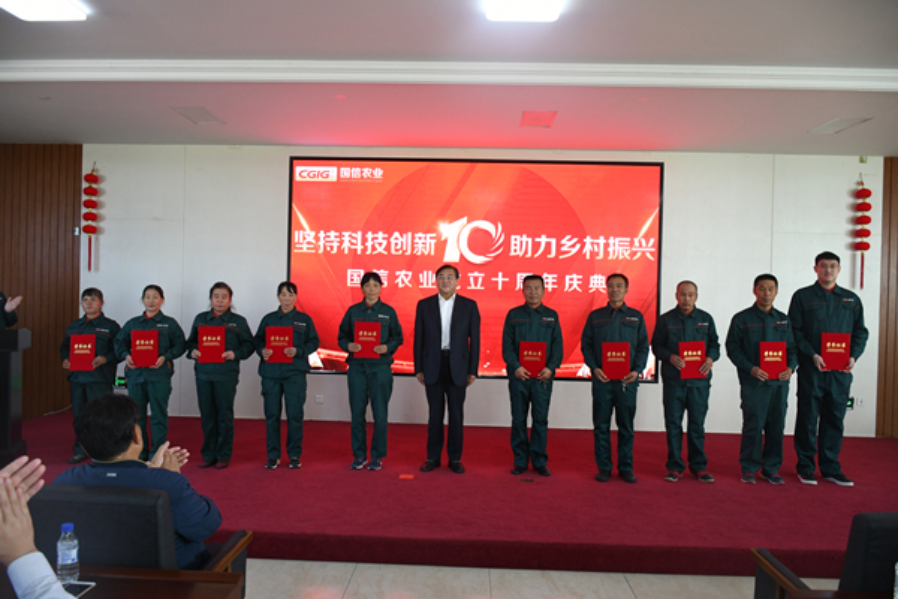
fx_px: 673
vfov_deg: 47.9
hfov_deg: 67.4
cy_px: 300
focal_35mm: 27
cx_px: 449
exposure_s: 1/125
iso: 1000
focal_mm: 18
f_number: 3.5
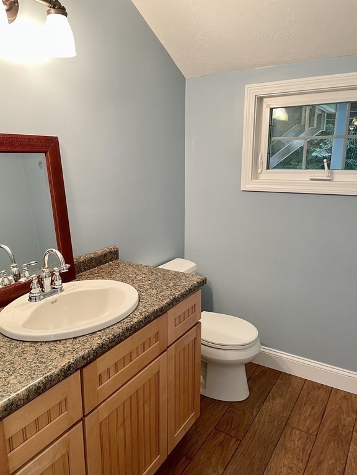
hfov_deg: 53.1
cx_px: 178
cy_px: 238
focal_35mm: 26
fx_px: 358
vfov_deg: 67.3
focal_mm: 4.2
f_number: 1.6
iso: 160
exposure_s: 1/60
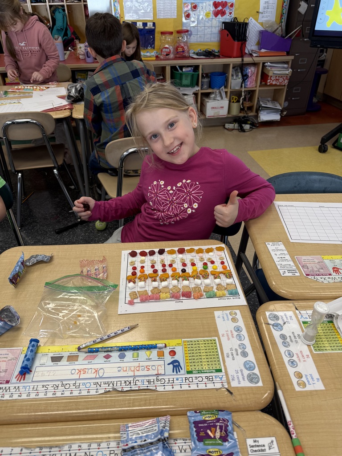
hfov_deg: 56.8
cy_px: 228
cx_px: 171
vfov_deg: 71.6
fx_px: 316
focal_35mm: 24
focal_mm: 6.76
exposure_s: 1/120
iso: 80
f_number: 1.78
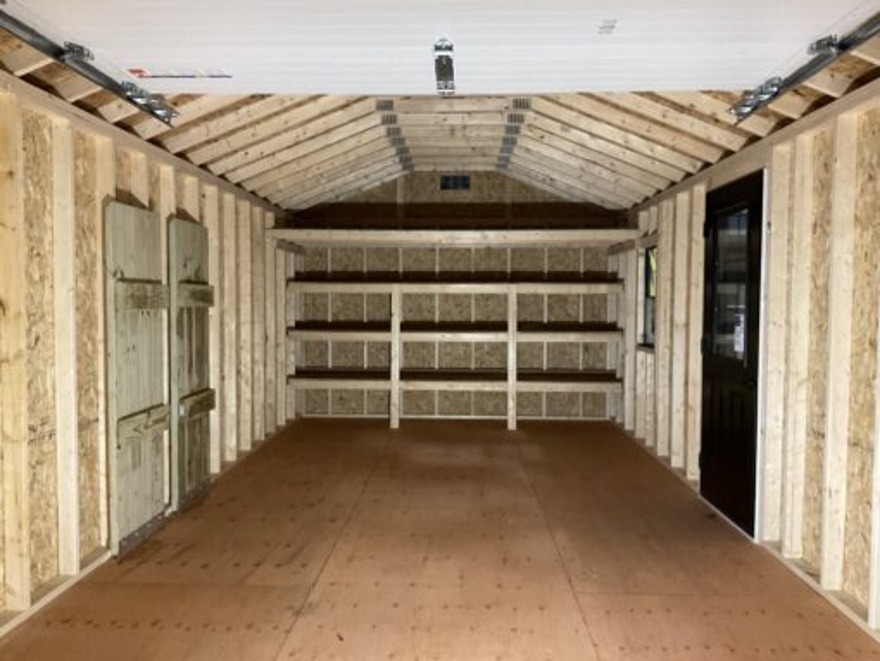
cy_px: 330
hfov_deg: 61.6
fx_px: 738
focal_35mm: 29
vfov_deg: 48.3
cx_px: 440
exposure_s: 1/60
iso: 200
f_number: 1.8
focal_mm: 3
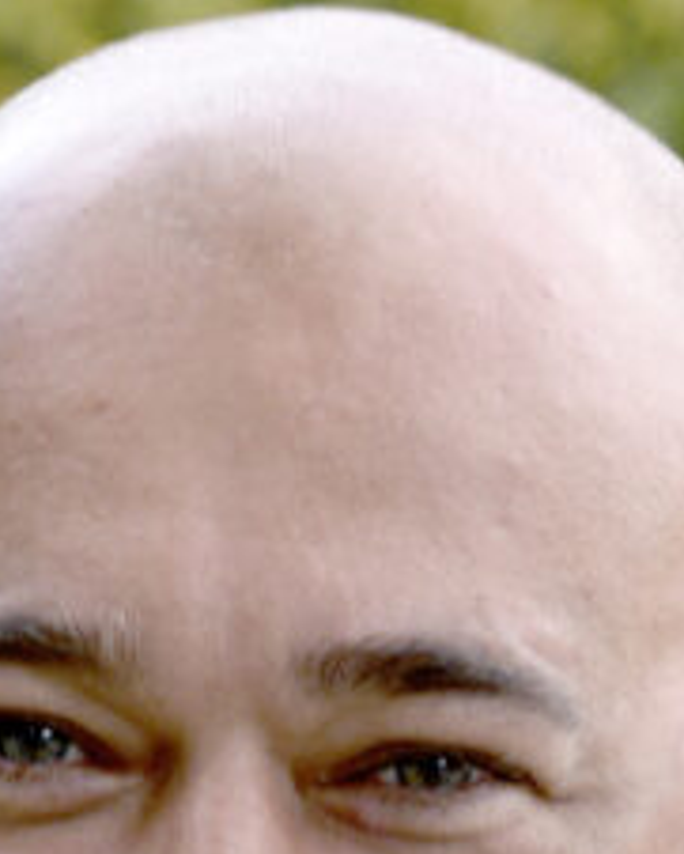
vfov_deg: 3.8
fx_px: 12694
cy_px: 1867
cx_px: 325
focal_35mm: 502
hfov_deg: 3.1
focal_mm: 105
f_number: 10
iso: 400
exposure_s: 1/125
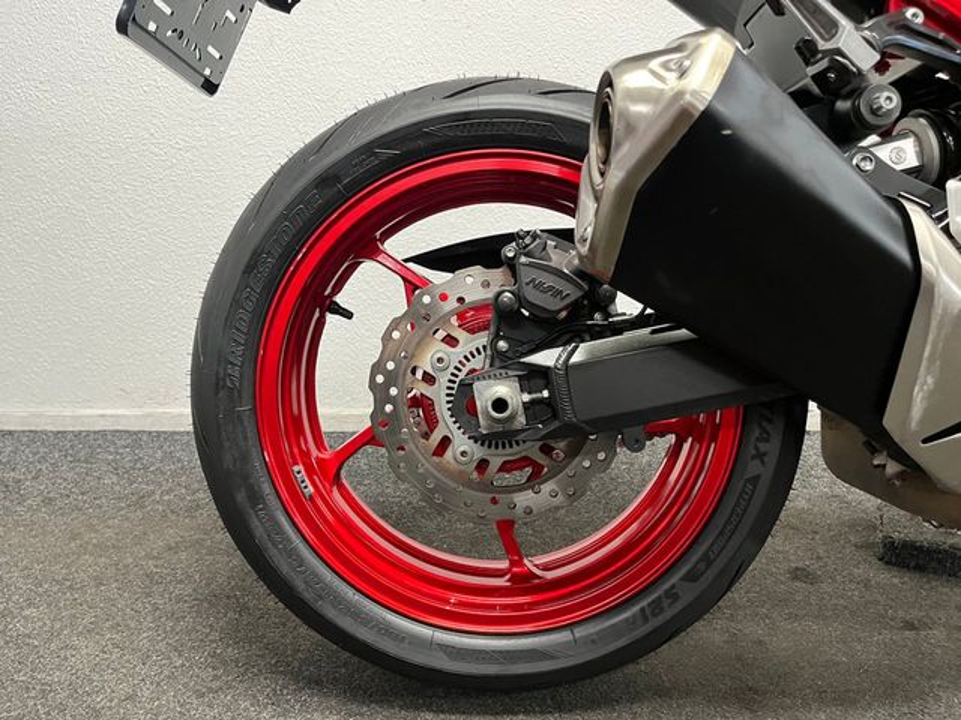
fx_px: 722
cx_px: 480
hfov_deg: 67.3
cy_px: 360
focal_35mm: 26
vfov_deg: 53.1
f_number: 1.6
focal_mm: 5.1
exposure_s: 1/50
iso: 320
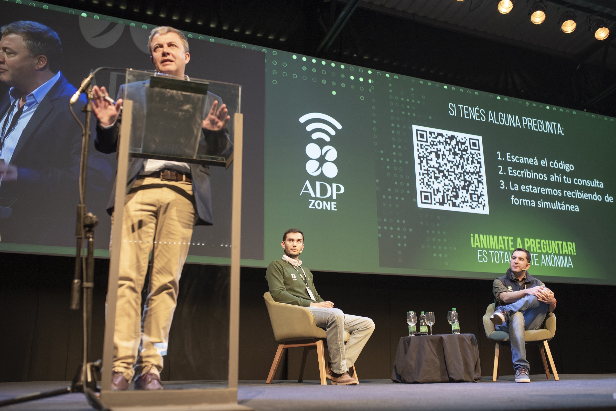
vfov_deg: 37.9
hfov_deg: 54.4
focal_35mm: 35
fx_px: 599
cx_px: 308
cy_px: 206
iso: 1250
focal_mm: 35
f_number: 2.8
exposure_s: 1/80
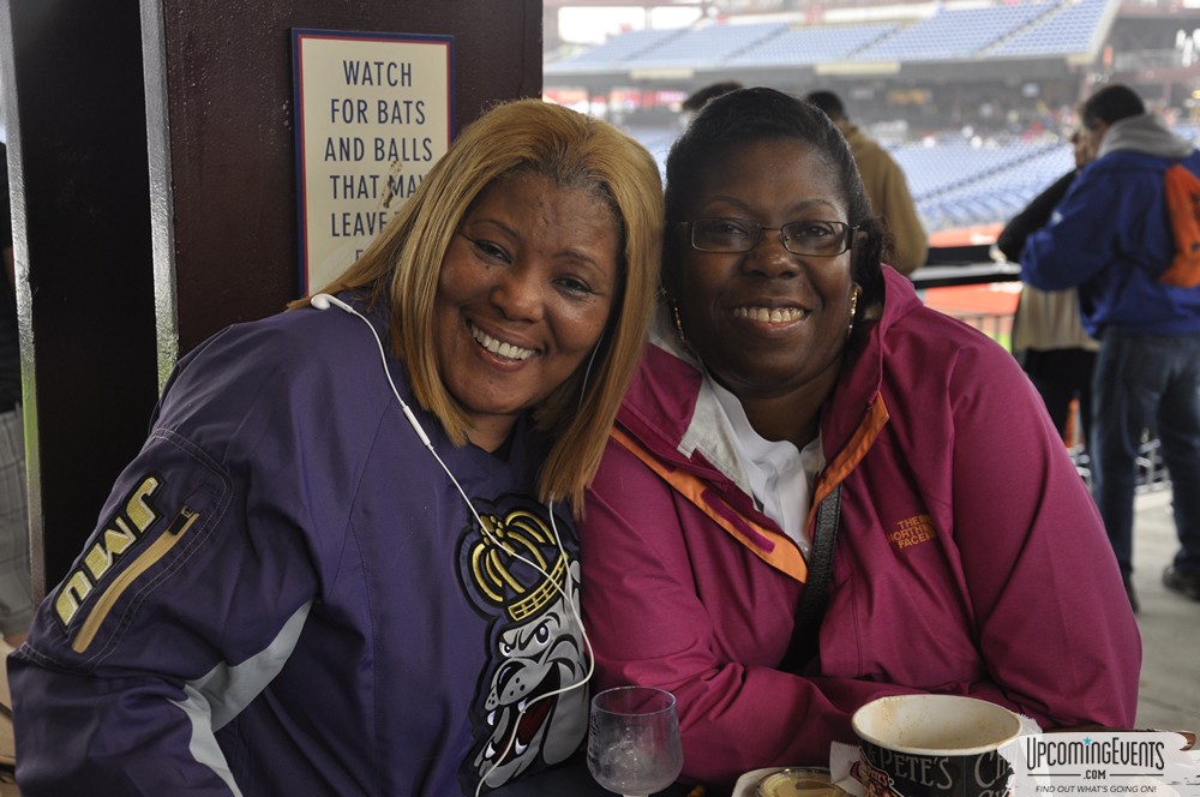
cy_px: 398
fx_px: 1748
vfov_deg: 25.7
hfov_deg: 37.9
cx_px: 600
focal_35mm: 52
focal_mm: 35
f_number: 5
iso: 400
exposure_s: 1/60
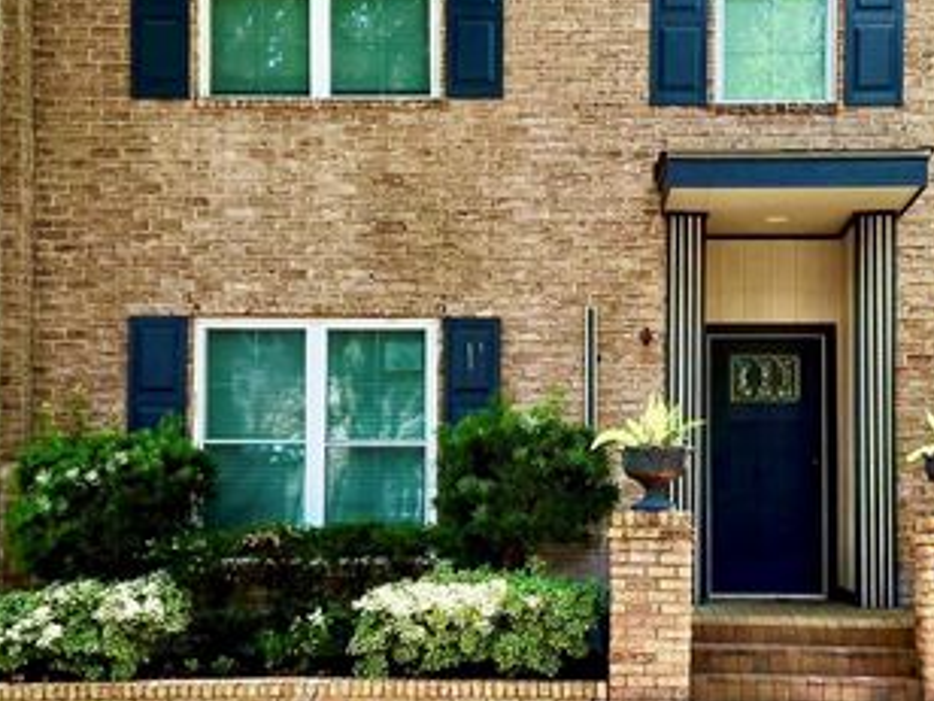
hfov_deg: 47.5
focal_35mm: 39
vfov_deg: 36.3
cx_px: 567
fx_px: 1052
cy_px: 208
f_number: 1.78
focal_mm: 6.76
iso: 100
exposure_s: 1/510
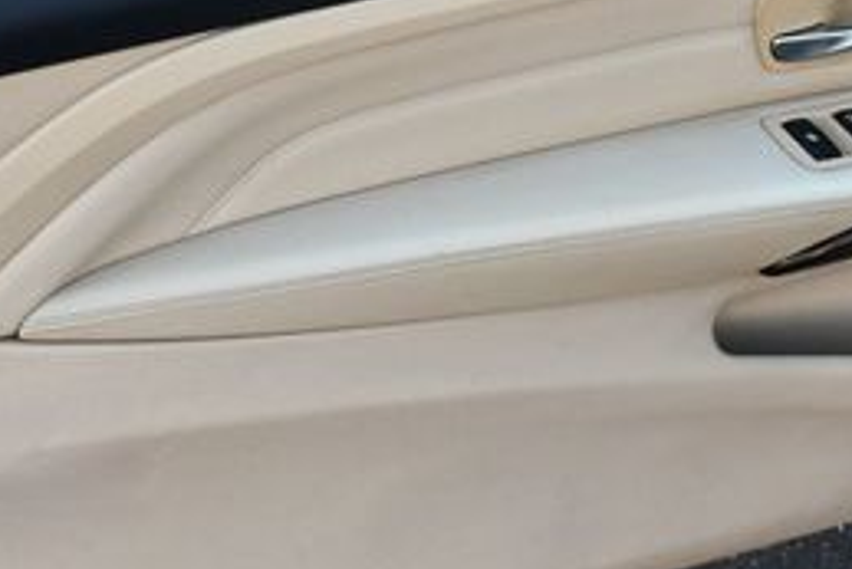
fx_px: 2107
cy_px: 125
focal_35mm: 89
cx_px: 444
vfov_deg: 15.3
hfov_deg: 22.9
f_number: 5
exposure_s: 1/250
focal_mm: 18
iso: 400
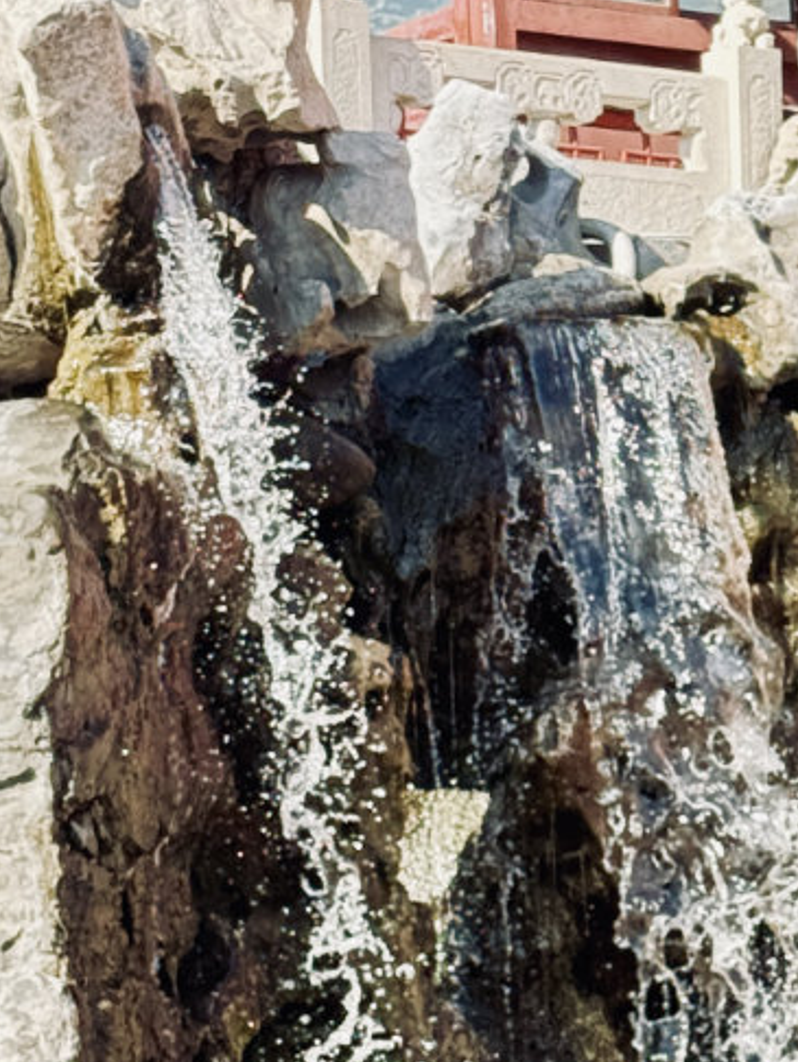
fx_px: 4852
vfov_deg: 12.4
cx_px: 472
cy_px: 203
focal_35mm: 158
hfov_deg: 9.4
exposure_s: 1/557
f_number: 1.8
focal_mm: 6.8
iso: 100
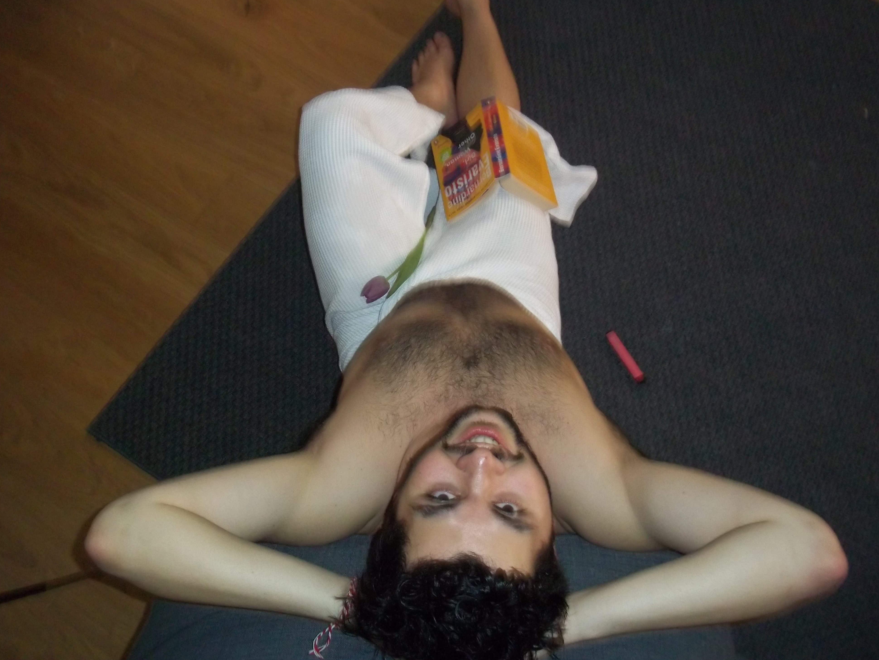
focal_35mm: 37
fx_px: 940
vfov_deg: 38.7
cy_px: 329
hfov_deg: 50.1
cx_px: 431
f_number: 3.1
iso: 320
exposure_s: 1/30
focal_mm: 6.5
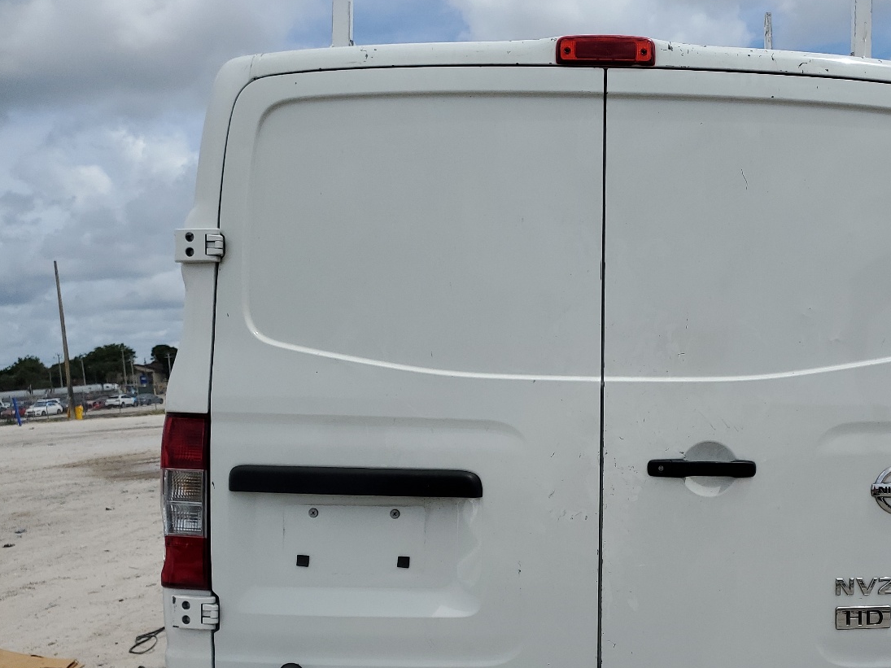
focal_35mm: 38
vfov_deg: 37.3
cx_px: 606
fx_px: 978
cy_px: 450
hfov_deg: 48.0
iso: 50
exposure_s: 1/10000
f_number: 1.5
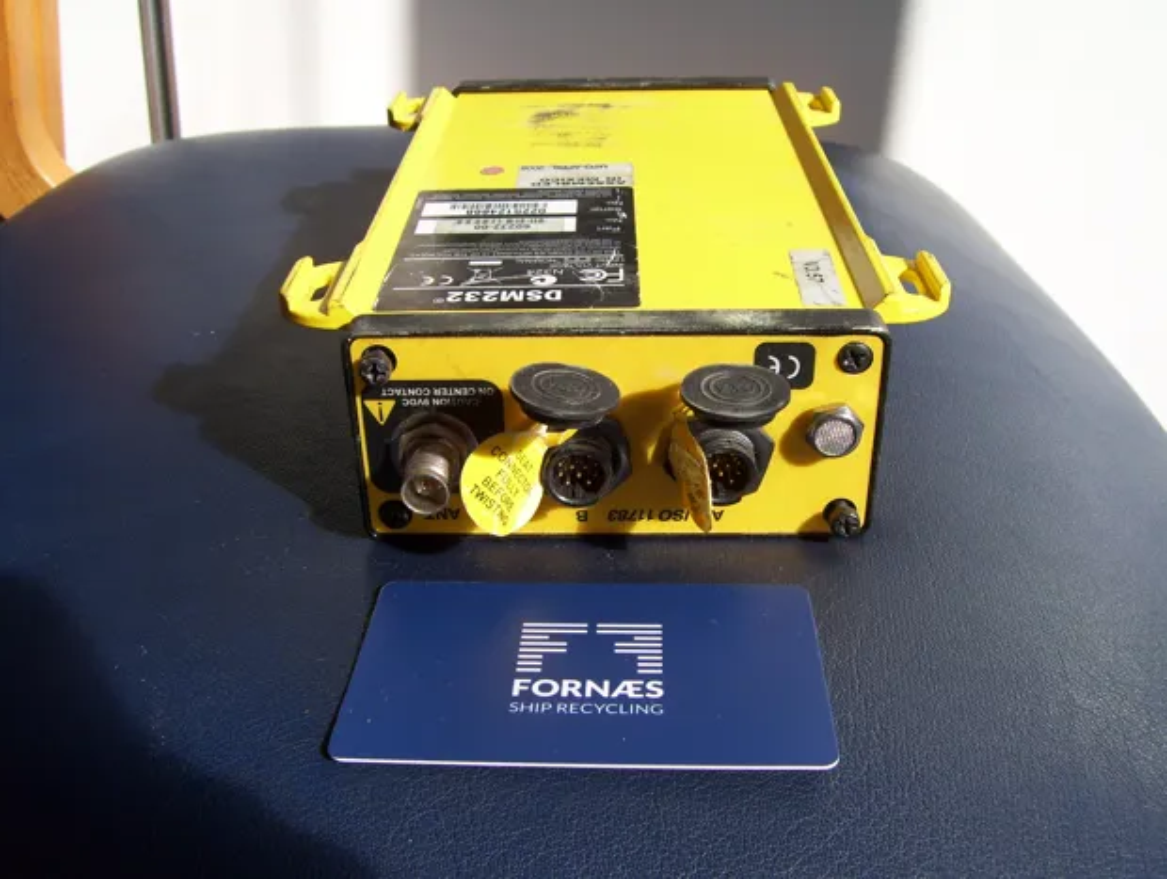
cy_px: 440
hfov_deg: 51.3
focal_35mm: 36
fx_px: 1216
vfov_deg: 39.8
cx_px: 584
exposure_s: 1/320
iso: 80
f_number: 4.8
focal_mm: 6
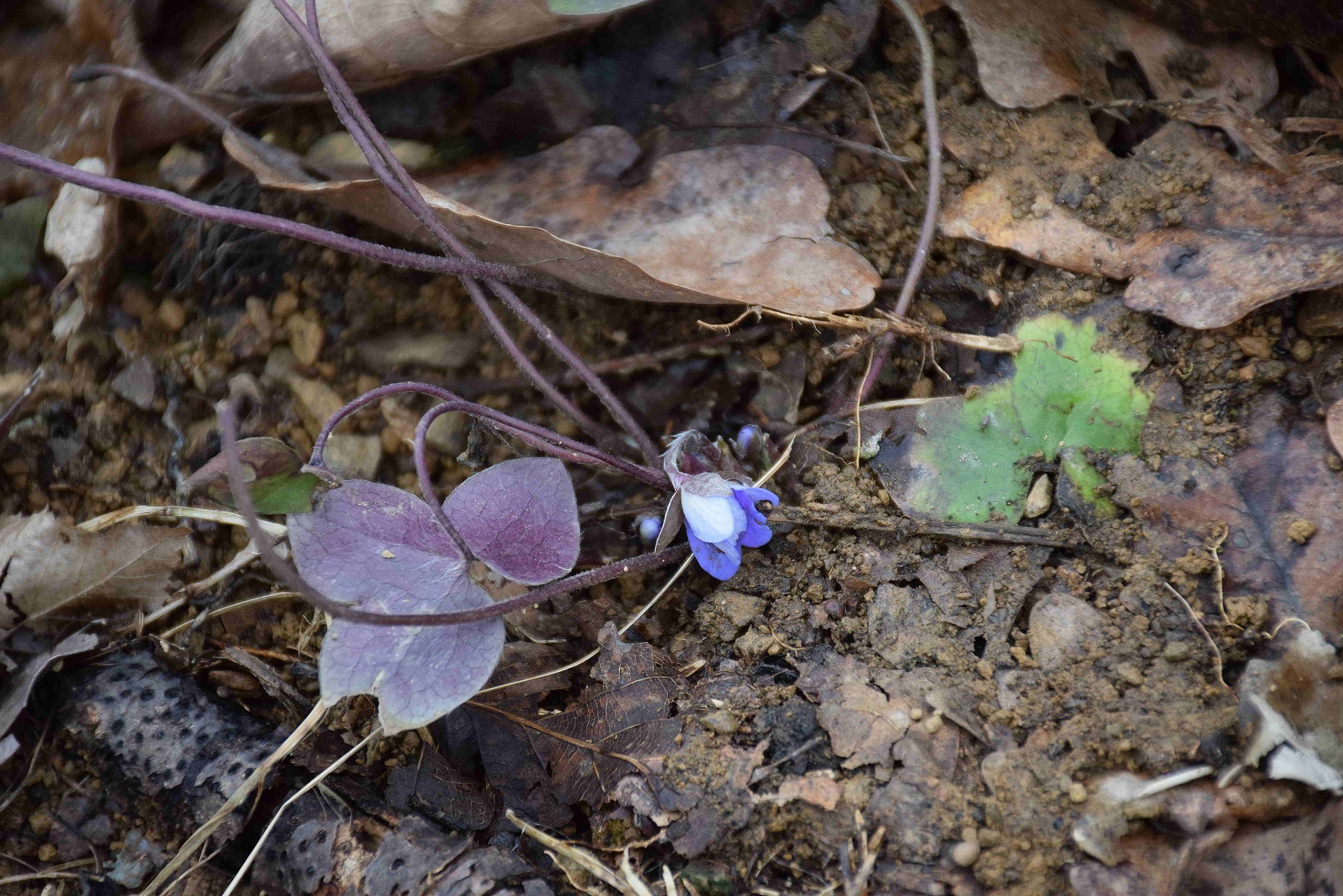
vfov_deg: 6.5
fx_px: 7834
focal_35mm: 210
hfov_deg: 9.8
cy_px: 448
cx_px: 672
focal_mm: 140
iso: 800
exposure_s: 1/200
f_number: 5.6
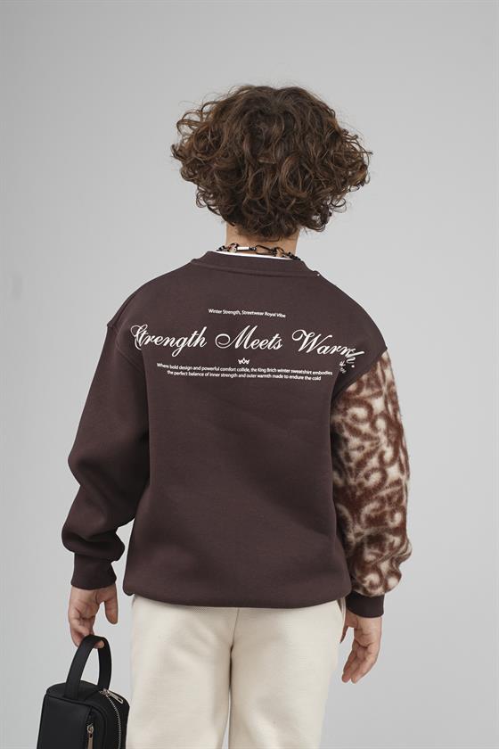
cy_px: 374
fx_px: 2183
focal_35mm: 105
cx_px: 250
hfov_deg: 13.0
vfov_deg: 19.5
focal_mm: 70
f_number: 8
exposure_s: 1/160
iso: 80
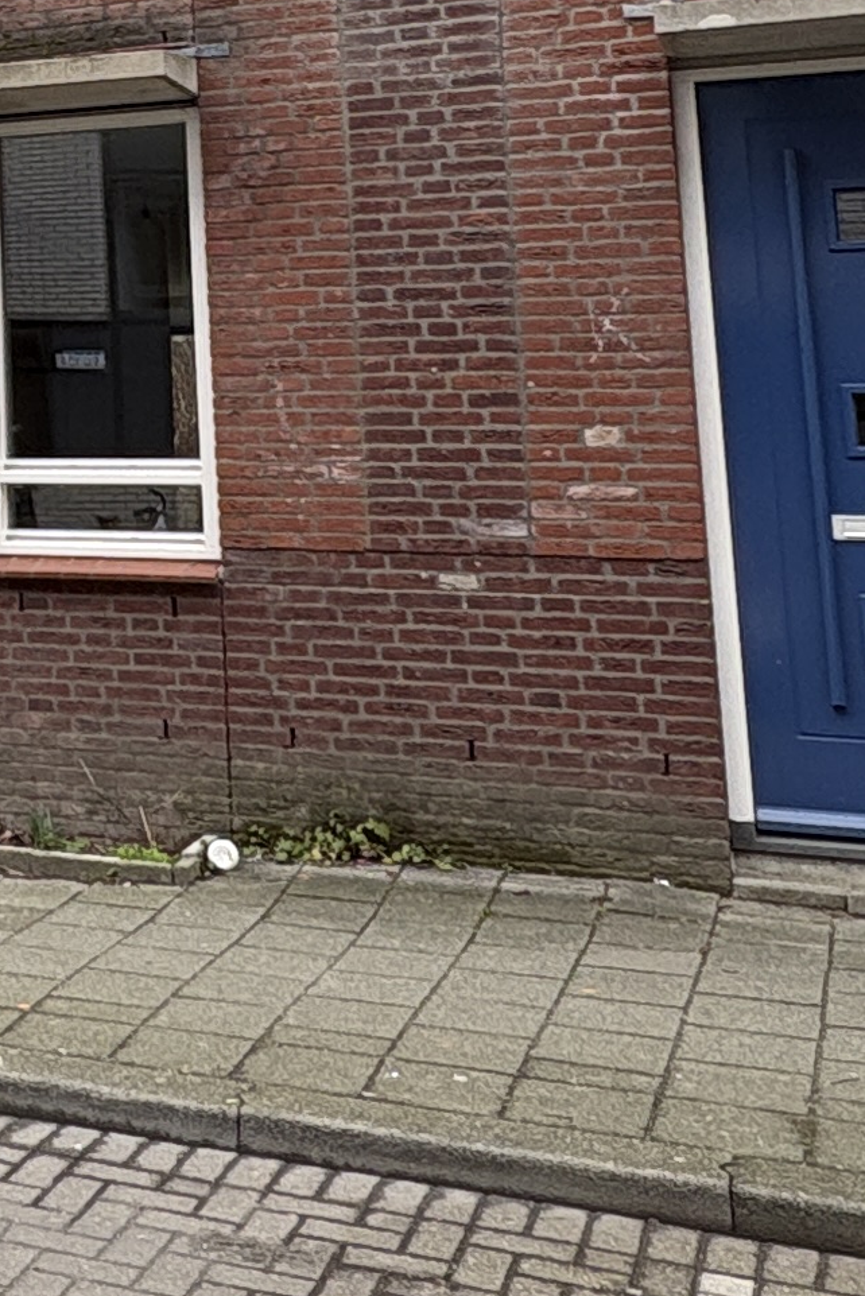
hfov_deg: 19.5
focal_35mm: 61
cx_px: -414
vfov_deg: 31.0
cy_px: 77
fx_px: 2197
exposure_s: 1/99
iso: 40
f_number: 2.2
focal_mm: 2.22
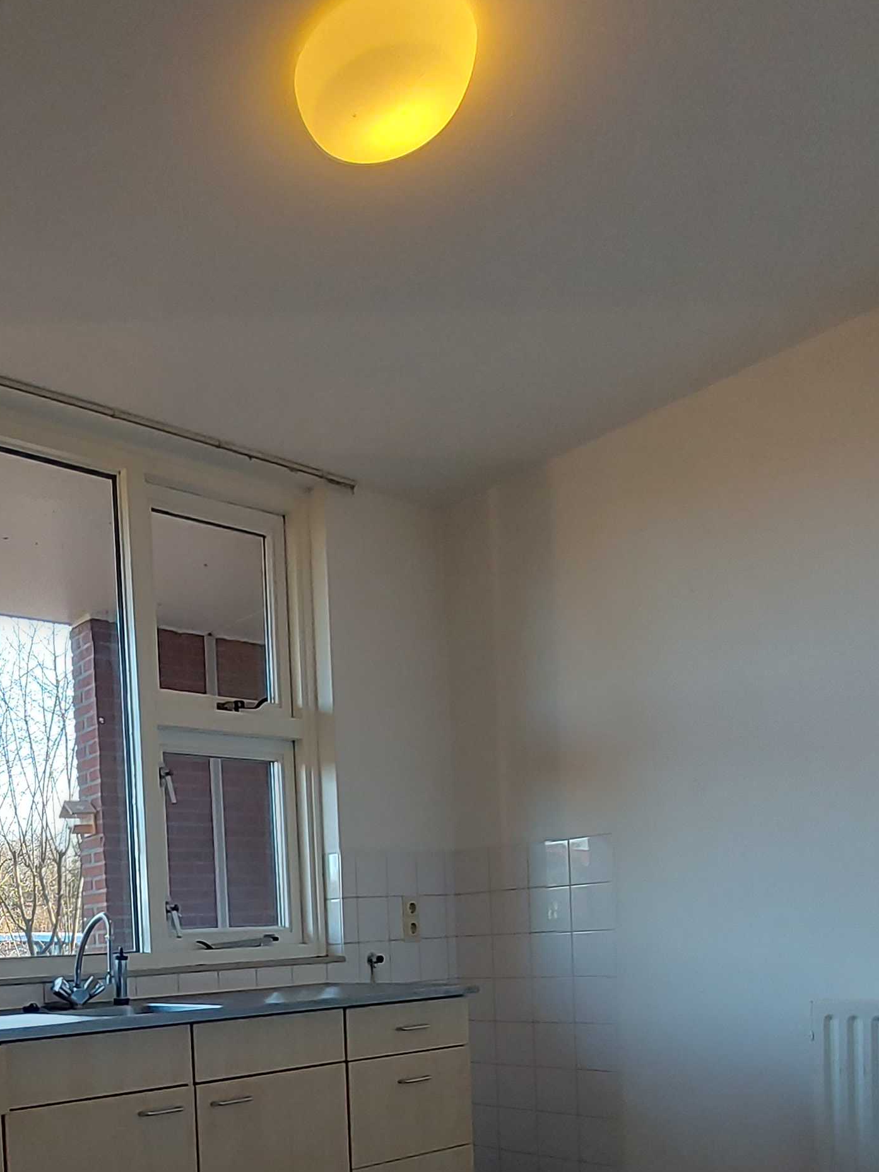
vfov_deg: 56.7
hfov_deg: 44.9
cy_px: 1003
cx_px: 80
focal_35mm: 28
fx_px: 948
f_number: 2.2
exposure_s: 1/50
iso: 80
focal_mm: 1.74
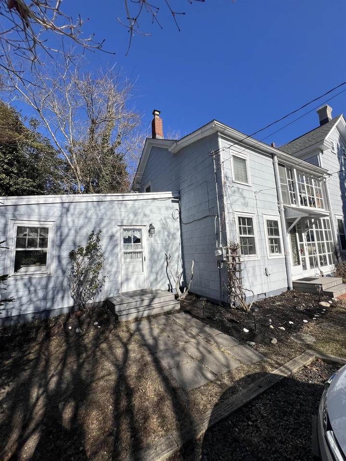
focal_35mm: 13
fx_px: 173
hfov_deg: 89.9
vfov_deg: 106.2
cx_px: 173
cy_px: 230
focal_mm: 1.57
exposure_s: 1/2481
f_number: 1.8
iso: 32
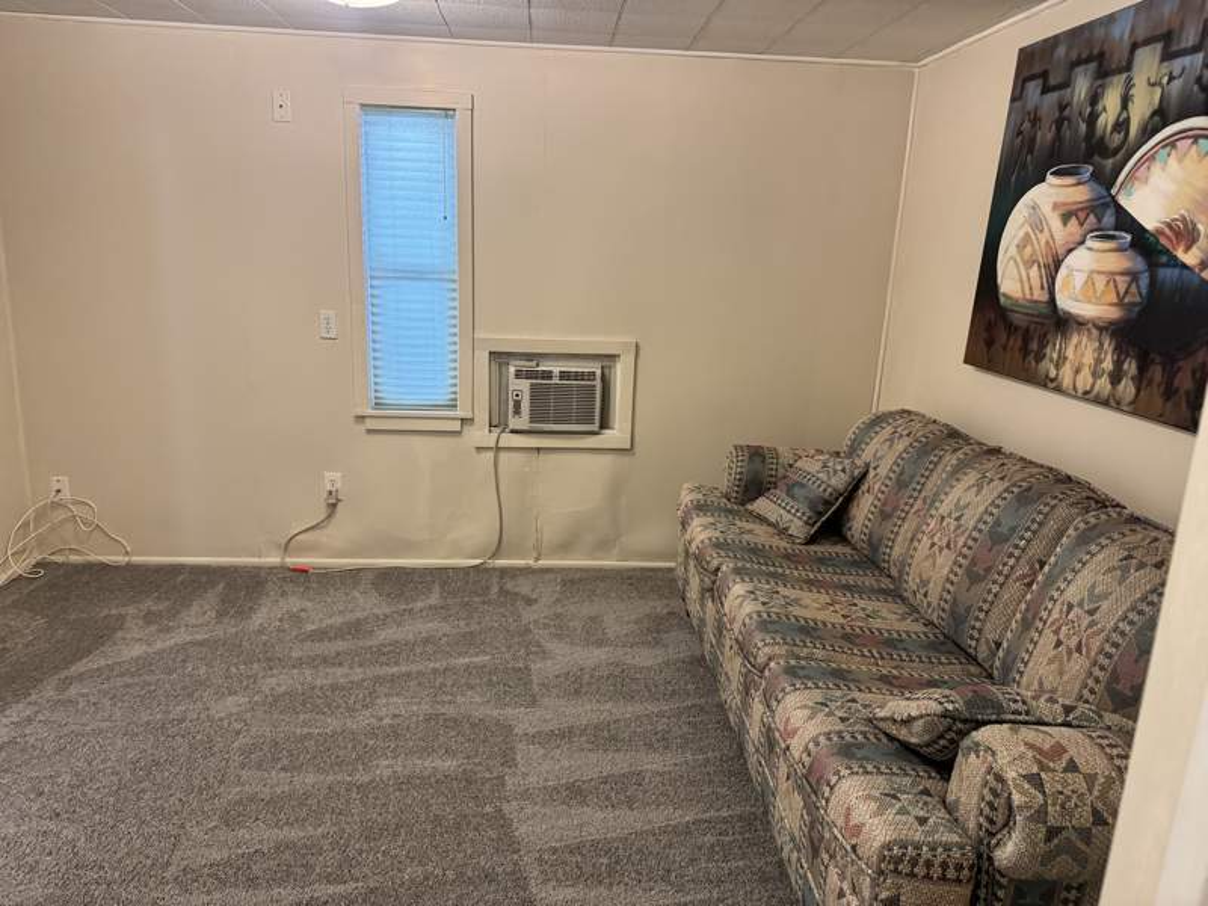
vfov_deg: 56.8
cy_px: 453
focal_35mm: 24
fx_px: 838
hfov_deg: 71.6
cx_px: 604
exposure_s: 1/60
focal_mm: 6.76
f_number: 1.78
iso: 400
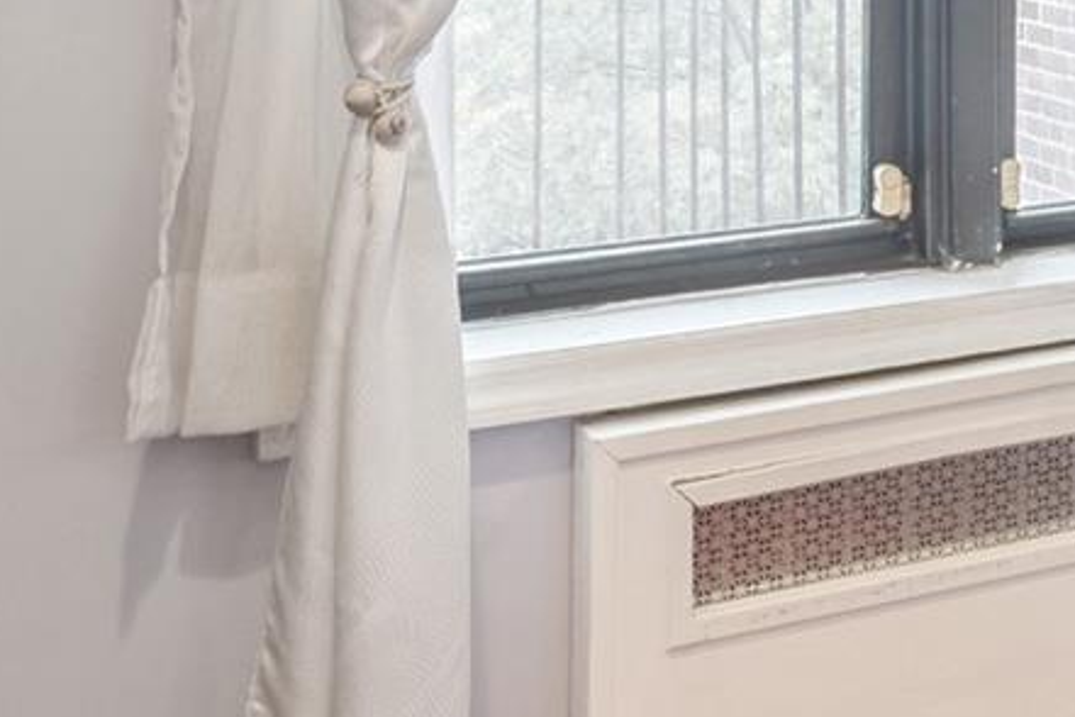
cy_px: -194
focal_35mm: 65
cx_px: 1075
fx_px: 1941
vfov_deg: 19.4
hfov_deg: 29.0
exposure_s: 1/1.67
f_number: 11
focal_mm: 14
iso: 100
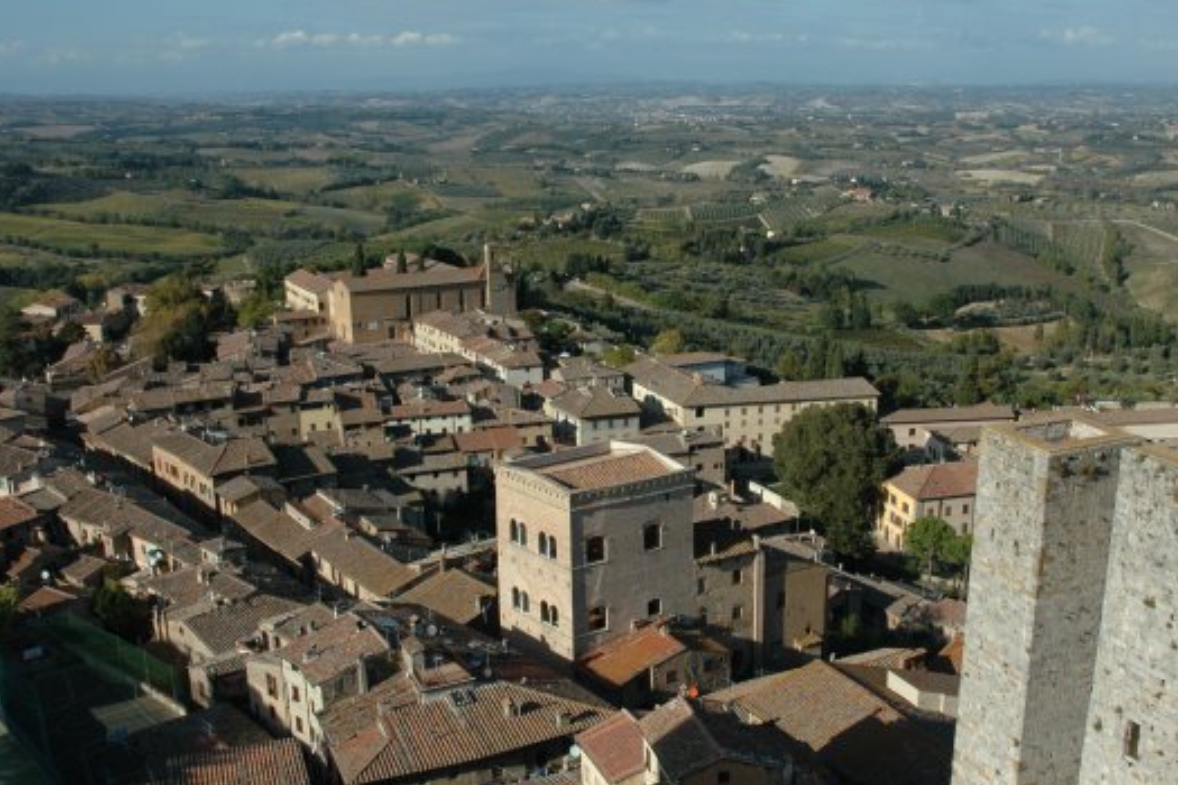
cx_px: 684
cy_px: 410
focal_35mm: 37
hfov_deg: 51.7
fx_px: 1211
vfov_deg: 35.9
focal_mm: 18
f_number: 8
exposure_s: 1/500
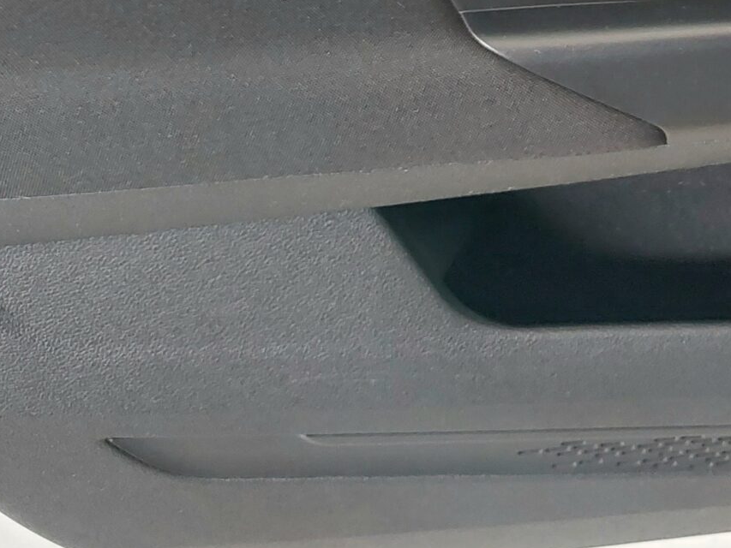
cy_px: -155
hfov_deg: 24.2
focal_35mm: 75
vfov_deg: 18.4
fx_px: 1584
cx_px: 815
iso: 400
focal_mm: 5.23
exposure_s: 1/40
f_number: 1.8
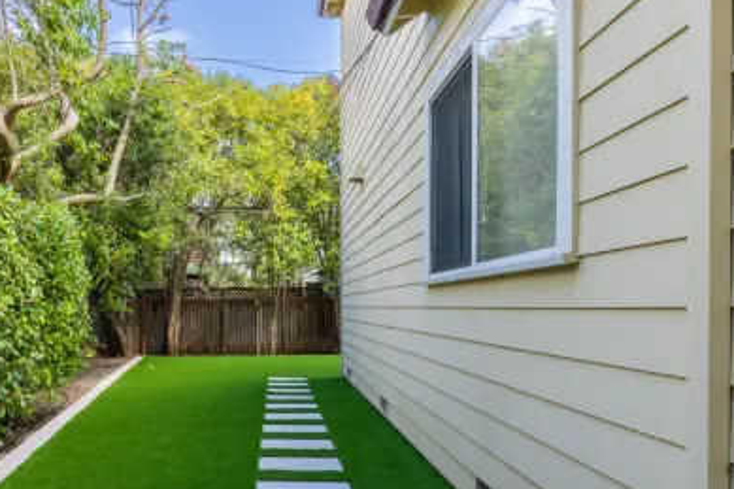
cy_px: 315
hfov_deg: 64.7
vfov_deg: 47.3
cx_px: 215
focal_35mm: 27
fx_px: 550
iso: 100
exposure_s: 1/60
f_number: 16
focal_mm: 14
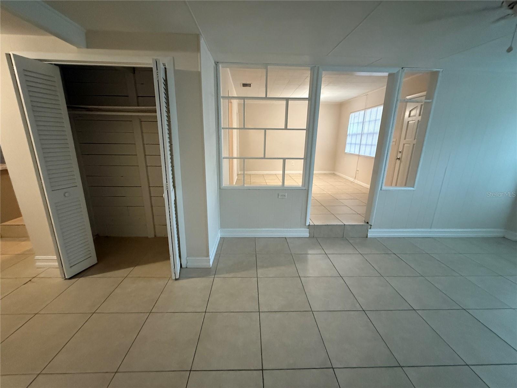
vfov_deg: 85.7
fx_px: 209
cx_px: 258
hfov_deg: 102.1
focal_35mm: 14
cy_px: 194
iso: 800
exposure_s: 1/60
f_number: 2.2
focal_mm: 2.22
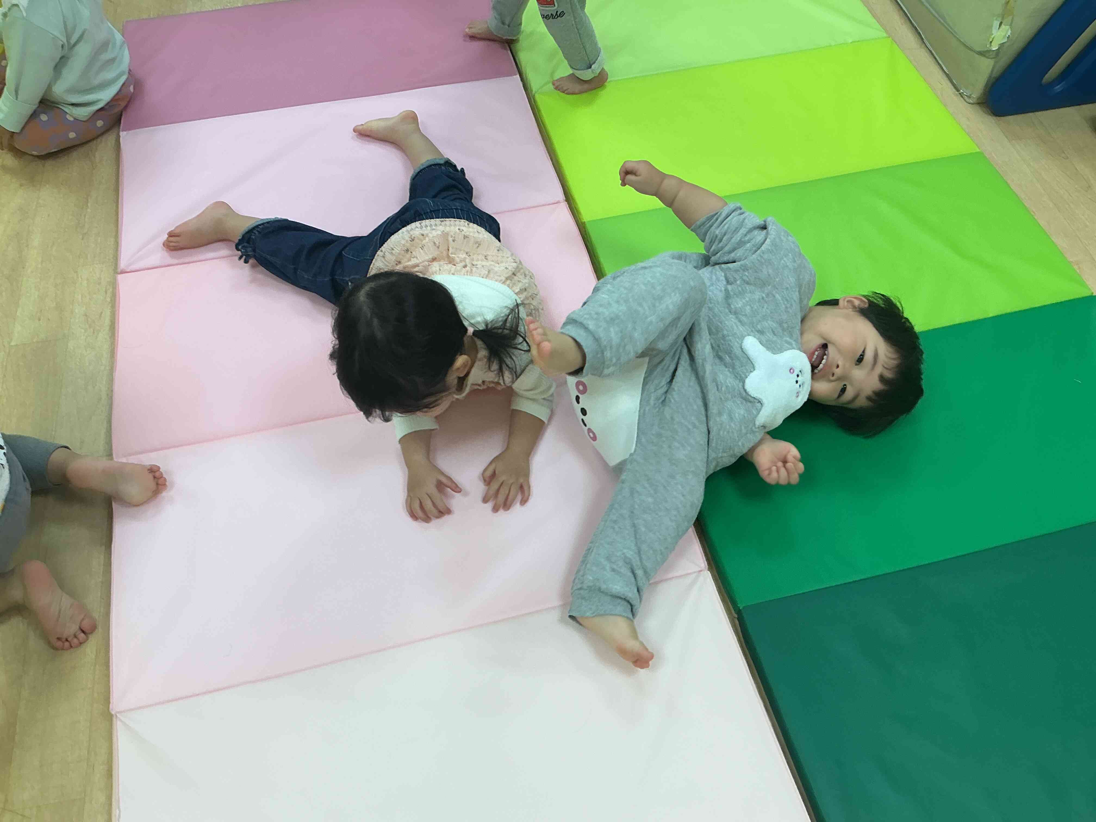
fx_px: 918
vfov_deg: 48.2
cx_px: 548
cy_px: 411
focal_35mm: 29
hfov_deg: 61.7
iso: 25
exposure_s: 1/120
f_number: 1.8
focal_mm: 3
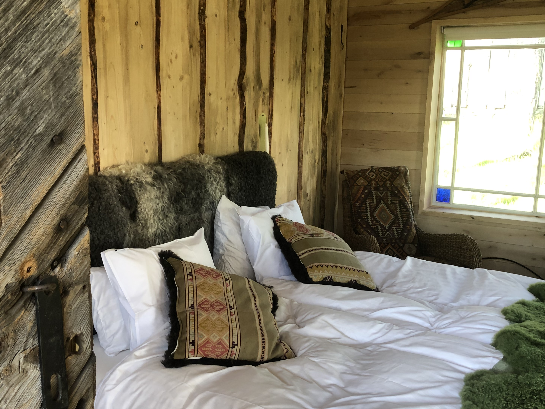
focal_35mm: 39
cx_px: 231
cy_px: 220
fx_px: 614
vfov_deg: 36.8
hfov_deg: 47.7
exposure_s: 1/40
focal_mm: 4
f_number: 1.8
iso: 25
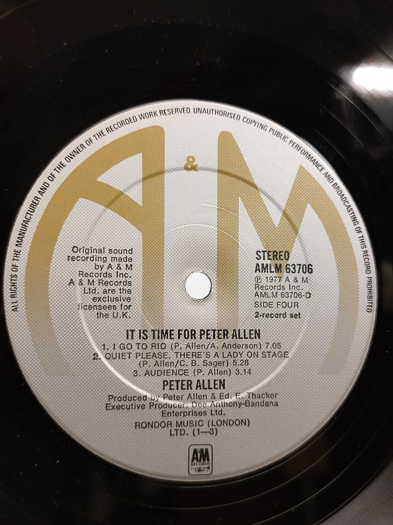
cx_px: 196
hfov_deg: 30.3
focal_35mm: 48
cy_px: 262
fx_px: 727
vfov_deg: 39.7
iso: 613
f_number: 1.69
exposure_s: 1/60
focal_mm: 6.72
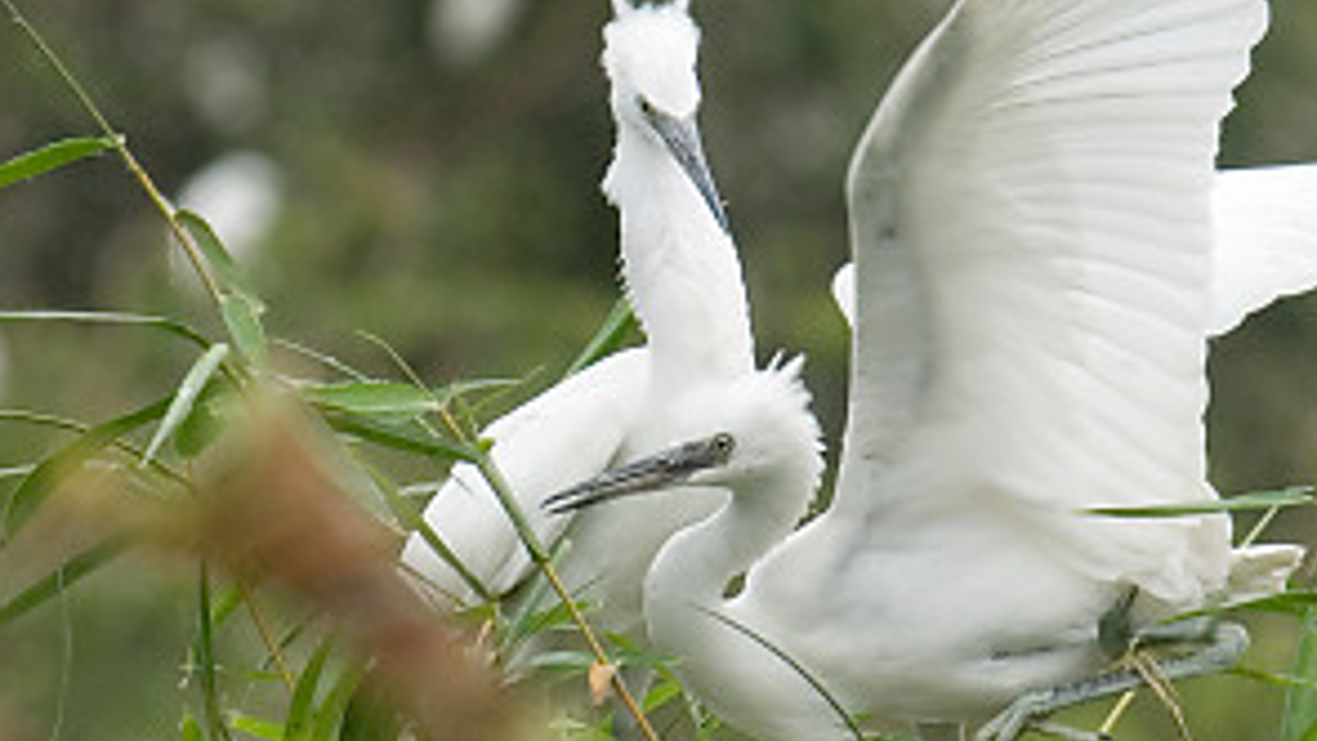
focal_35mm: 640
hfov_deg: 3.4
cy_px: 362
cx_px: 888
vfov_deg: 1.9
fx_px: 22352
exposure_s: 1/640
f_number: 5
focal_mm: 200
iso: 200
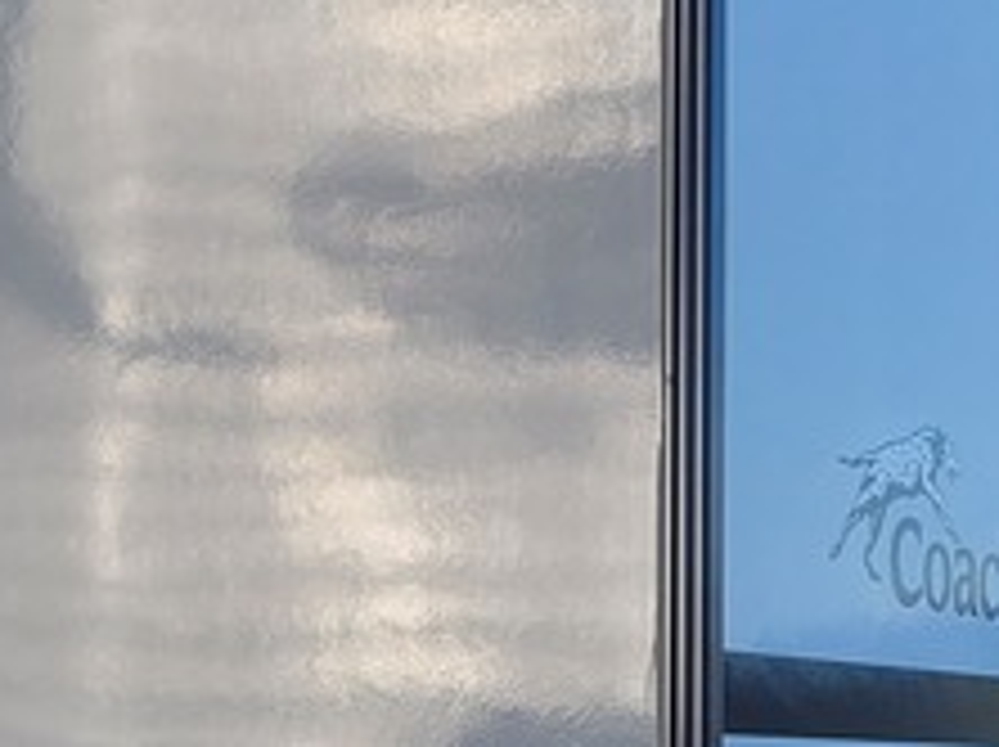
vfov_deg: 12.3
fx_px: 3459
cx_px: 486
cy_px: 423
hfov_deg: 16.4
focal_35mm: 120
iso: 40
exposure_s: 1/1425
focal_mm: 5.4
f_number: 1.8
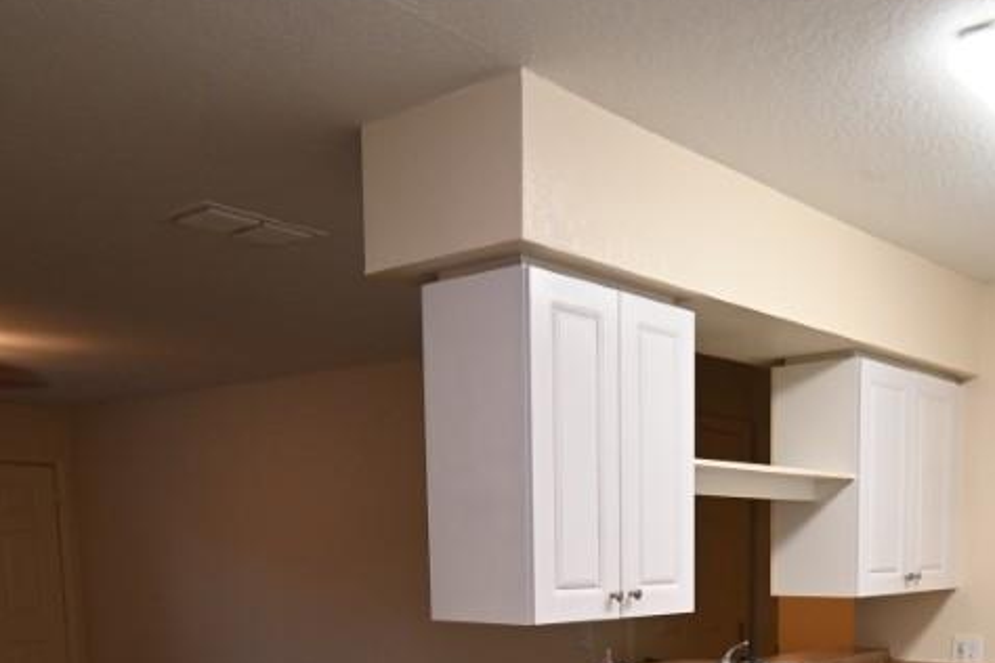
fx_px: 1050
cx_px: 653
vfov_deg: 31.6
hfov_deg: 49.9
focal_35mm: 38
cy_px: 707
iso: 180
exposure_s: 1/15
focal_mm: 10
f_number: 4.5
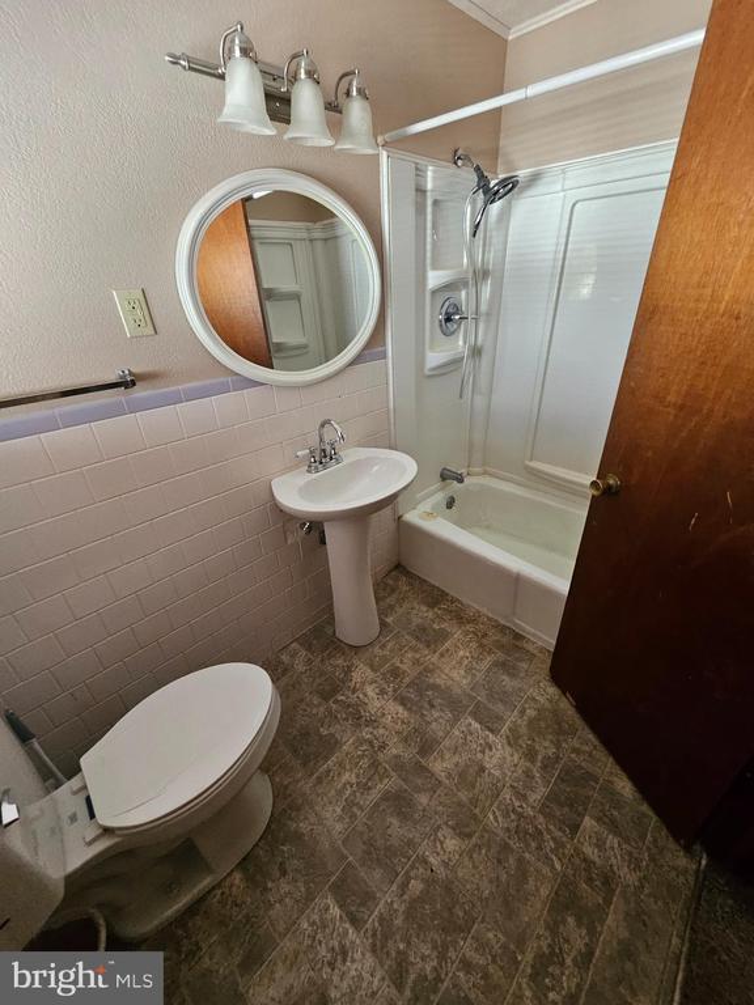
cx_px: 377
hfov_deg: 89.9
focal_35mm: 13
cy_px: 502
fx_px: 378
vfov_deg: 106.2
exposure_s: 1/40
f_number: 2.2
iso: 400
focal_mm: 1.74
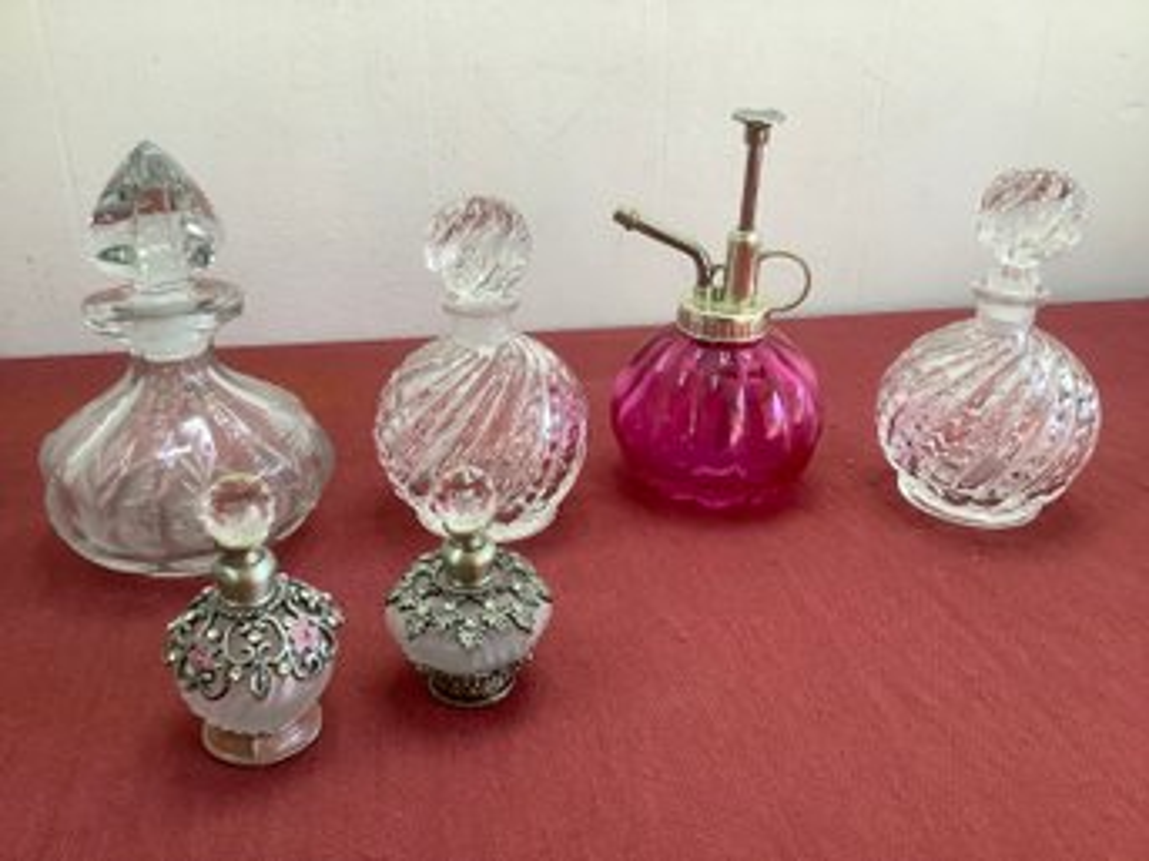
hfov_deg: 58.4
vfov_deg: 45.4
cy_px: 430
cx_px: 574
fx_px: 1029
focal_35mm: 31
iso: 80
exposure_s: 1/100
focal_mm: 3.3
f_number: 2.4
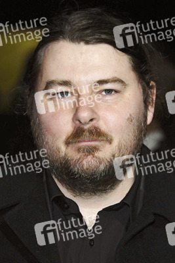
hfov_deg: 8.2
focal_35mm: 168
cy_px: 132
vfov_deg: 12.2
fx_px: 1224
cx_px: 88
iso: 1250
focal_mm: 112
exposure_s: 1/250
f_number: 4.5
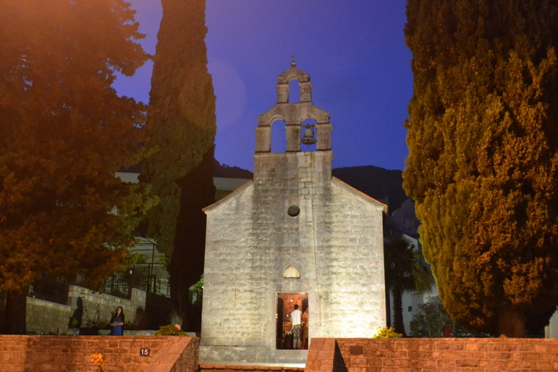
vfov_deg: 40.0
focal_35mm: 33
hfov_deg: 57.2
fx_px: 512
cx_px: 279
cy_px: 186
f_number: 4
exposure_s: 1/8
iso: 3200
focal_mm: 22
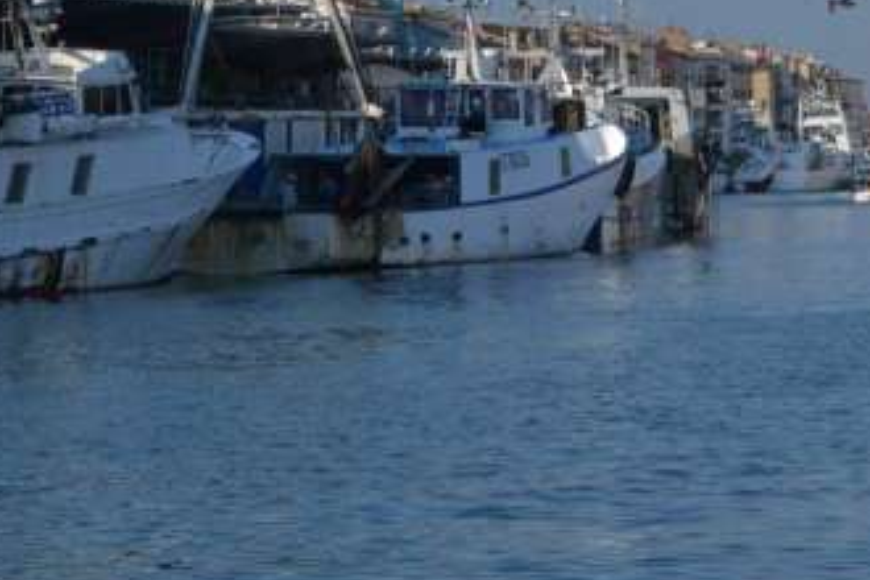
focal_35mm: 170
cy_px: 55
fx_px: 4108
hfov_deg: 12.0
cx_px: 825
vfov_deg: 8.1
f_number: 18
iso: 900
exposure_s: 1/200
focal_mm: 70
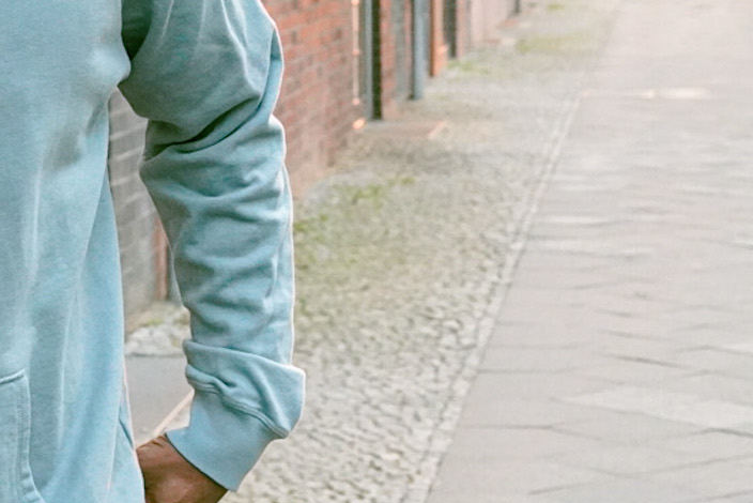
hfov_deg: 15.6
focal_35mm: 131
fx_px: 2741
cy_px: 167
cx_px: 308
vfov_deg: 10.5
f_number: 5.6
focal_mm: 30
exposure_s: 1/250
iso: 4000
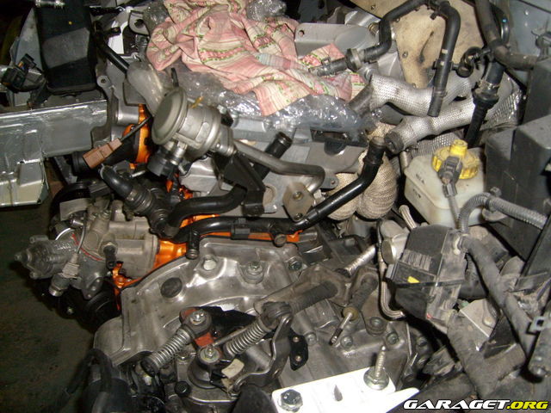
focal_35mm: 35
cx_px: 276
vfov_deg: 40.7
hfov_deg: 52.6
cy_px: 206
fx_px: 557
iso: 100
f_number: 2.8
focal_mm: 5.8
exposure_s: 1/45
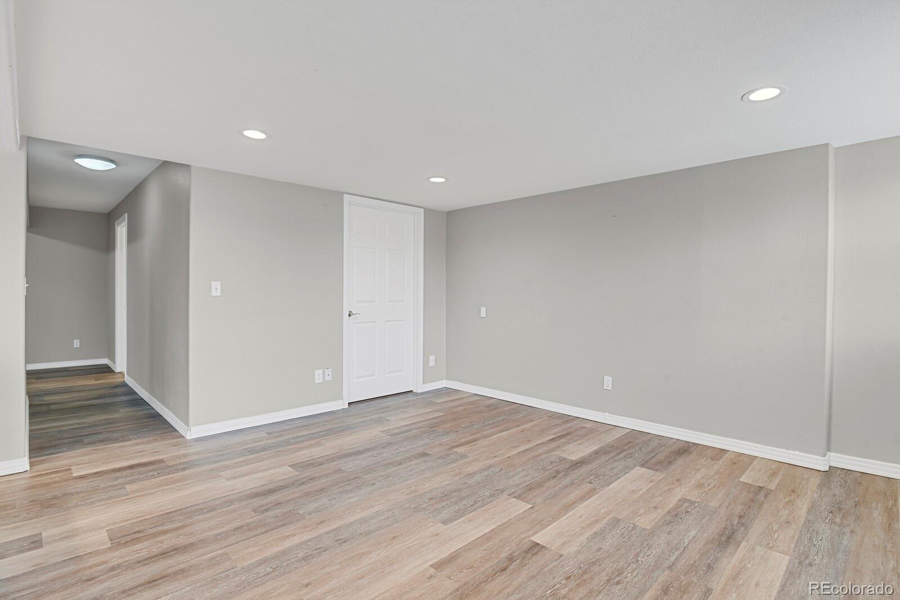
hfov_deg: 93.3
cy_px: 300
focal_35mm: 17
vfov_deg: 70.4
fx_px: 425
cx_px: 450
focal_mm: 17
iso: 7200
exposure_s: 1/20
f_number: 8
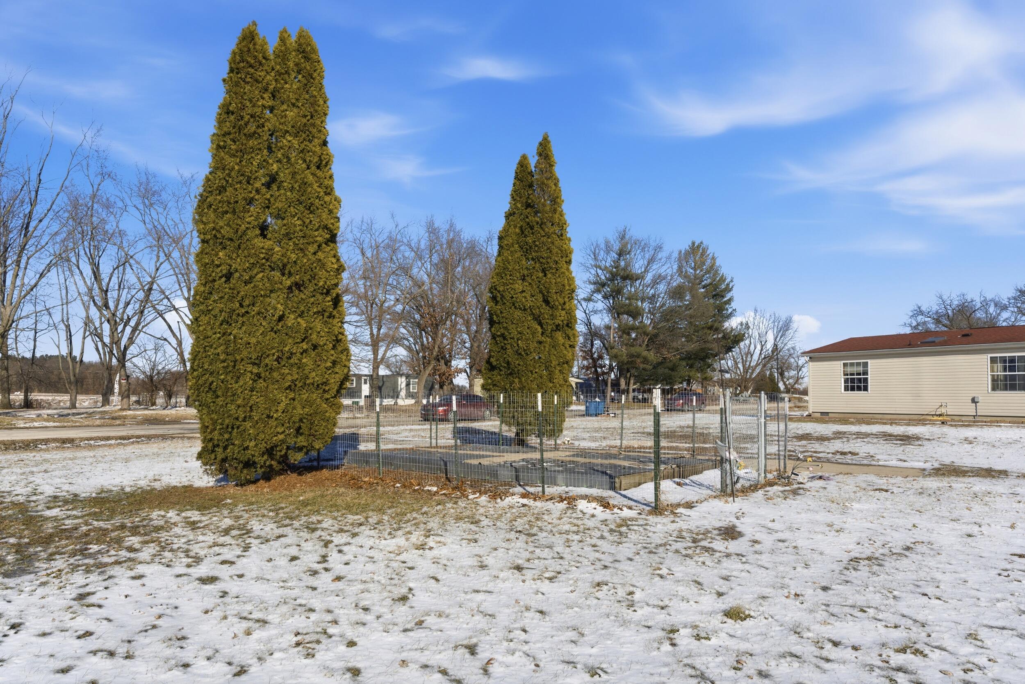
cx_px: 512
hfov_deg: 76.1
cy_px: 342
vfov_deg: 55.2
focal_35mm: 23
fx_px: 655
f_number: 9
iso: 640
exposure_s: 1/8000
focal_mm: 23
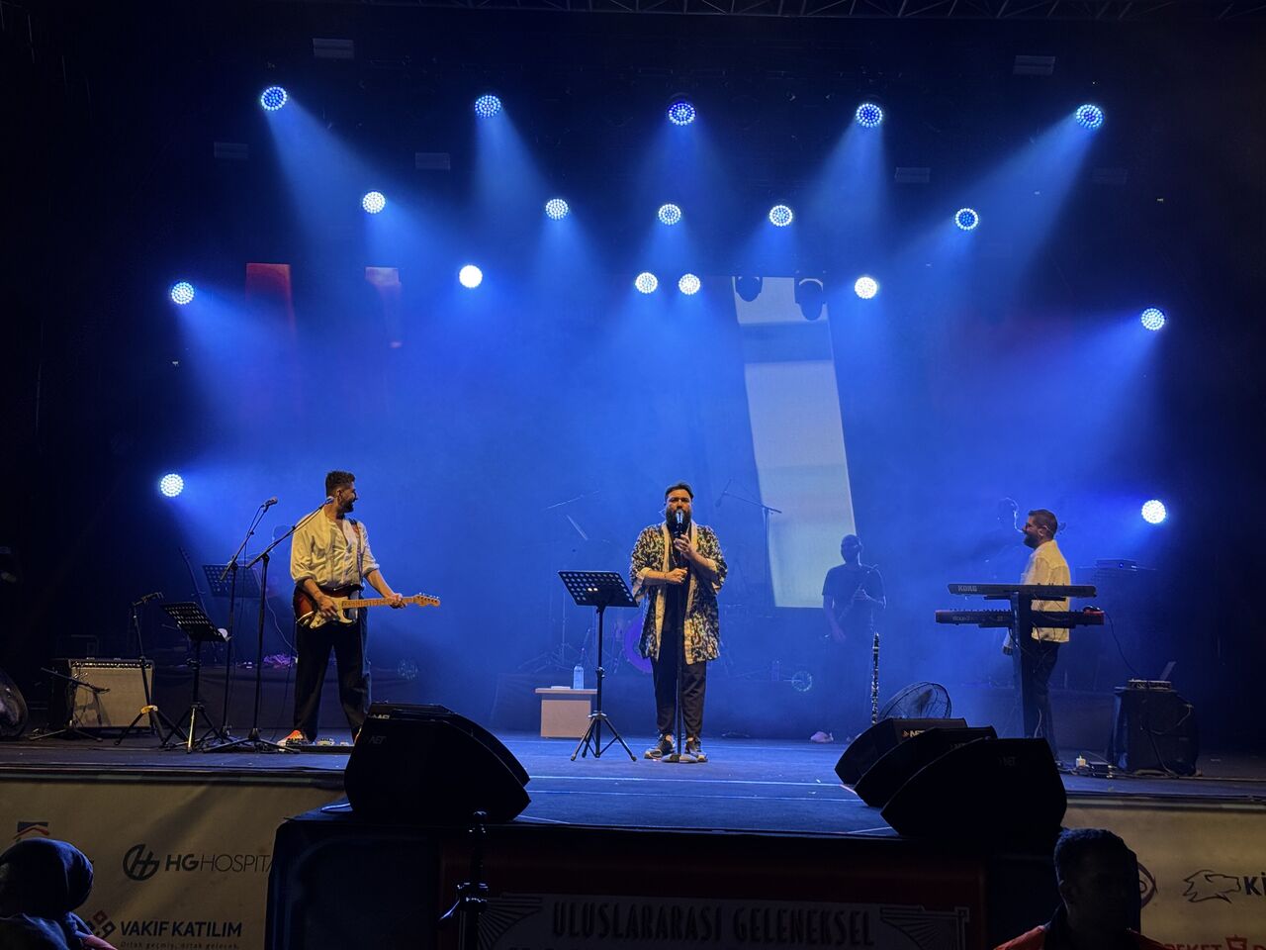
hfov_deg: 39.7
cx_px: 633
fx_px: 1755
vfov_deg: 30.3
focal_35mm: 48
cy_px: 475
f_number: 1.78
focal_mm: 6.76
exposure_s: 1/301
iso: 80
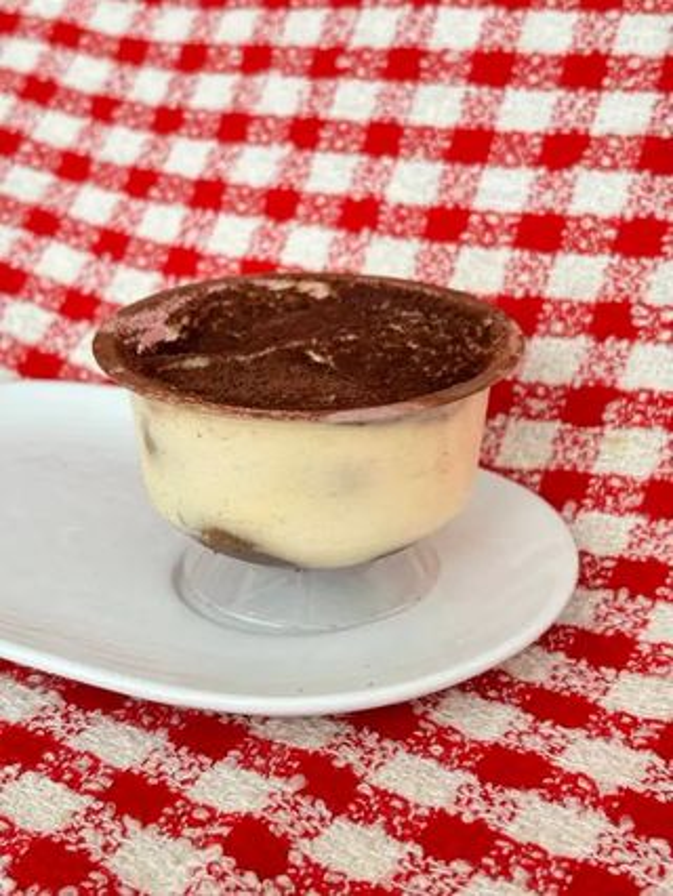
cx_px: 336
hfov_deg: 28.1
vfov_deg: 36.8
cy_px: 448
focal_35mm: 52
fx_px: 1347
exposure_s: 1/50
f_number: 1.6
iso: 100
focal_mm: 5.96
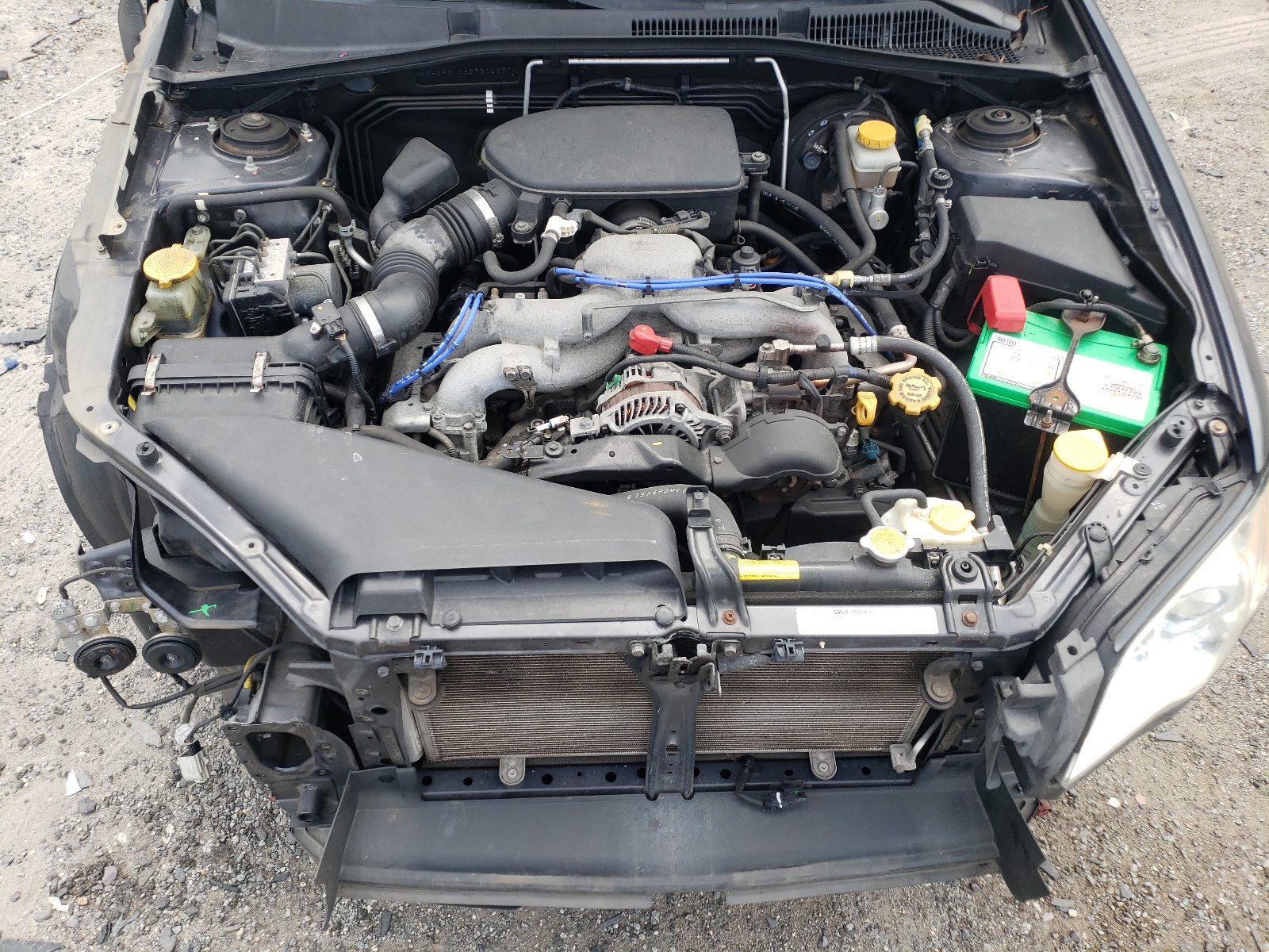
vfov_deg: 53.1
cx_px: 634
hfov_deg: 67.3
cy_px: 476
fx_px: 953
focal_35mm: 26
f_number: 1.5
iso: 50
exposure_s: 1/714
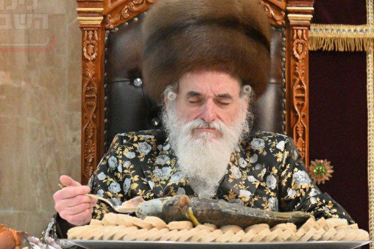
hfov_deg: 8.3
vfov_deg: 5.5
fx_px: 2586
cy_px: 112
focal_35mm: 249
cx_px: 200
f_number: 4
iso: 1250
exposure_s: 1/250
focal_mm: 120
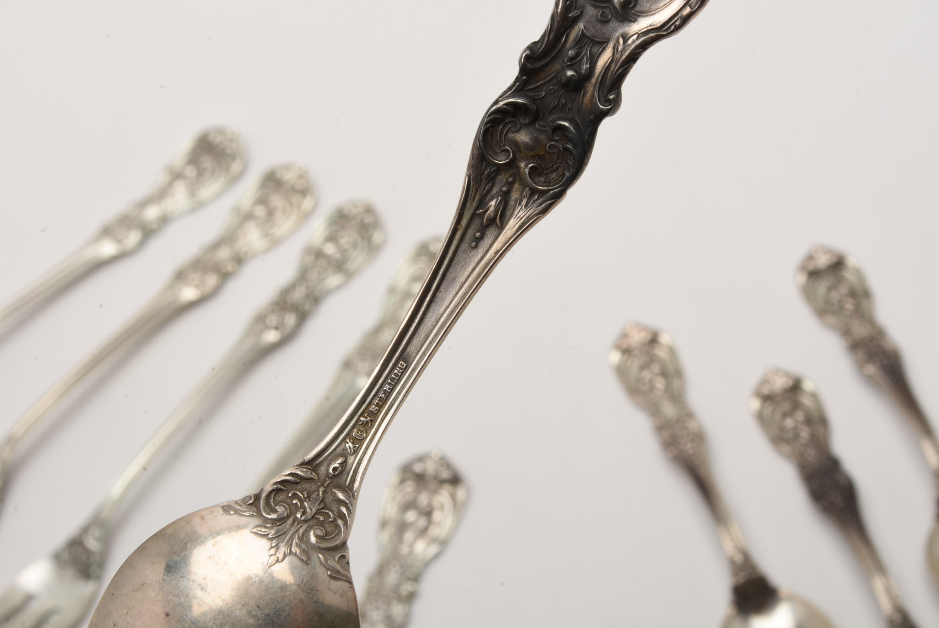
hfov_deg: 28.1
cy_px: 314
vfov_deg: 19.0
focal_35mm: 72
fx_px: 1879
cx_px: 470
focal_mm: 48
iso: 100
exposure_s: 1/125
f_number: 25
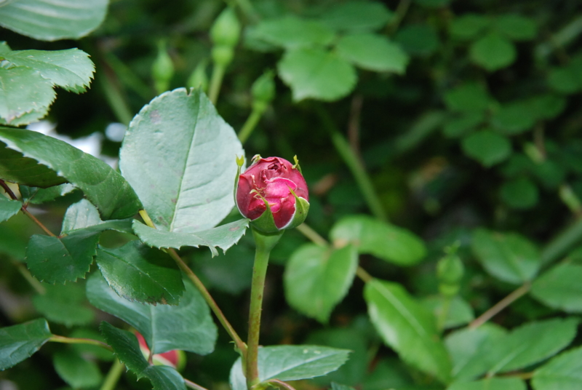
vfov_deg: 5.9
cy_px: 195
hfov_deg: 8.8
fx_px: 3764
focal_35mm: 232
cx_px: 291
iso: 800
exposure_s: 1/200
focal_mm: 155
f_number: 11
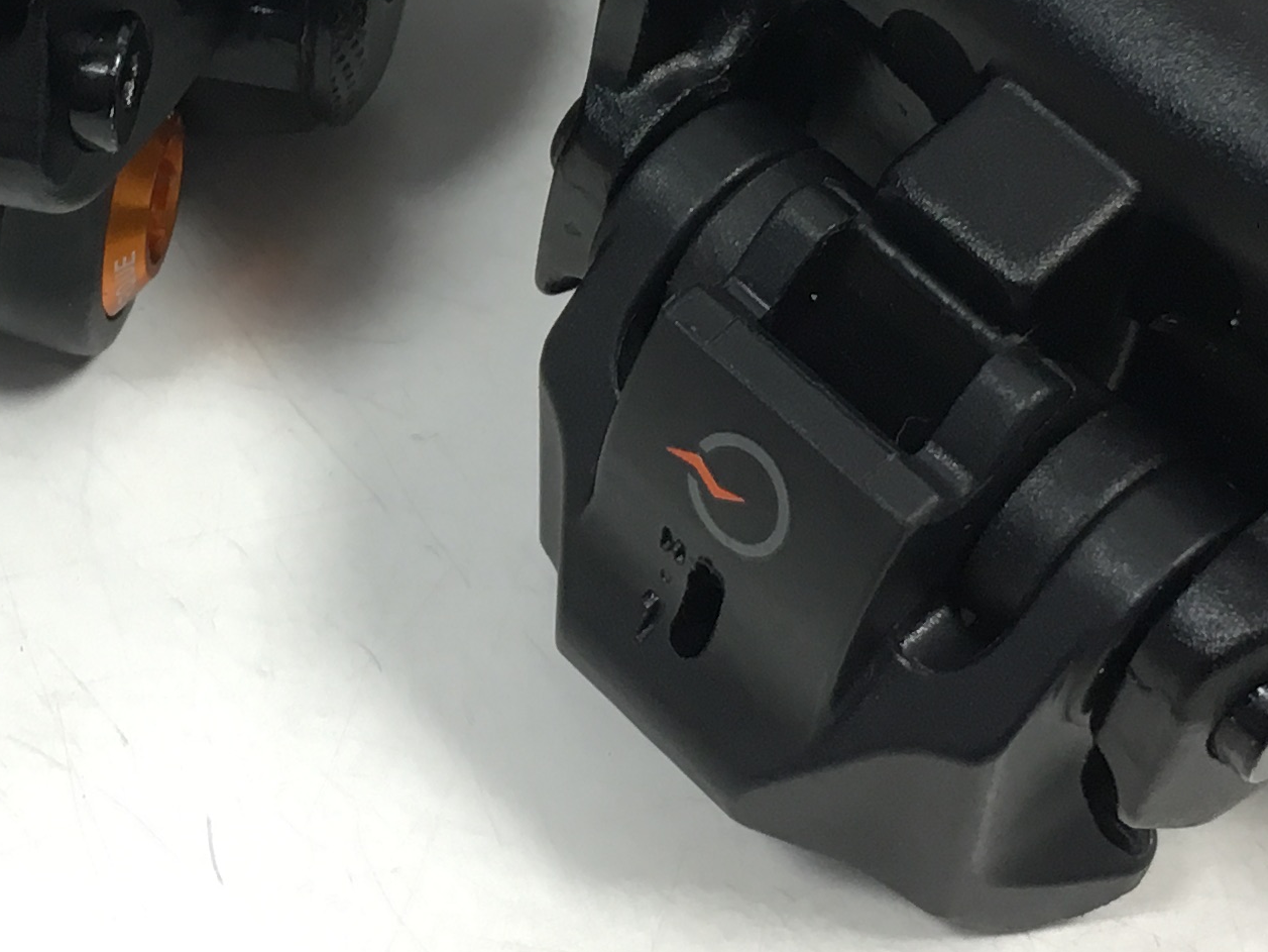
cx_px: 326
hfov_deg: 20.9
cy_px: 191
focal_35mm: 93
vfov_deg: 15.8
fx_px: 3407
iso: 50
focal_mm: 4.15
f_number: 2.2
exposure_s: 1/30
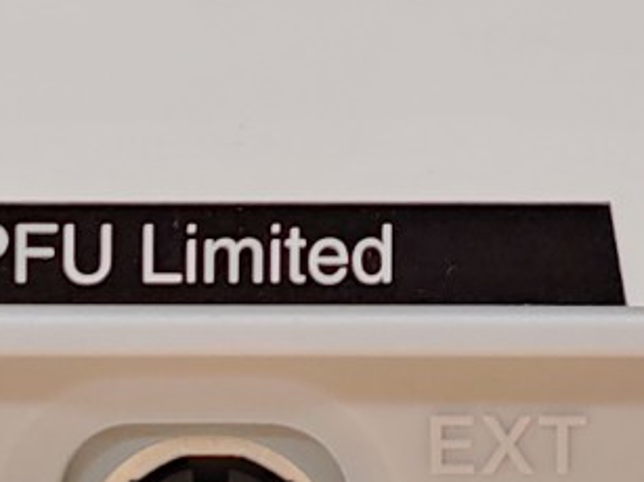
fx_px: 3143
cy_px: -191
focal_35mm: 169
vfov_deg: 8.6
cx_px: 575
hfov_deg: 11.6
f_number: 1.8
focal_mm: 4.36
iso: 50
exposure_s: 1/120
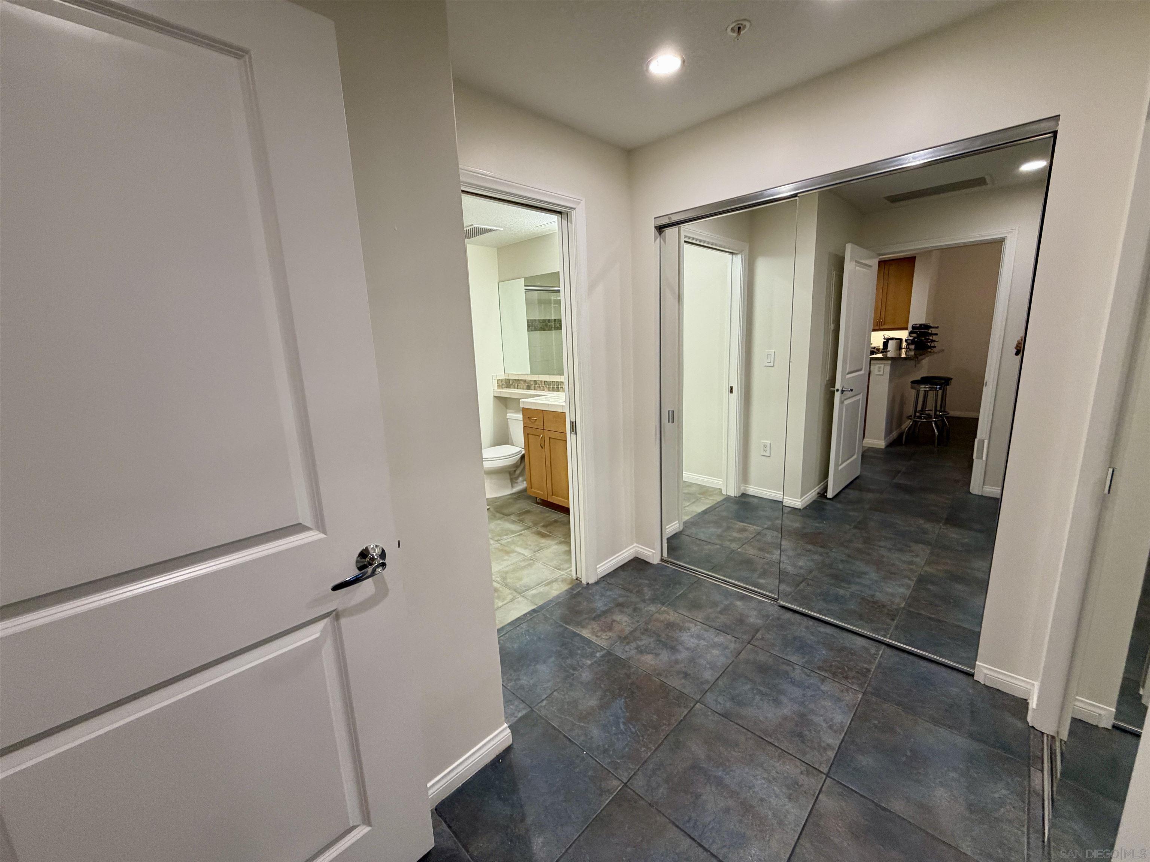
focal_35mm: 14
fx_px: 465
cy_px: 431
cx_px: 575
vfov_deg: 85.7
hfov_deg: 102.1
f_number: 2.2
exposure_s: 1/60
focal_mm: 2.22
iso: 200
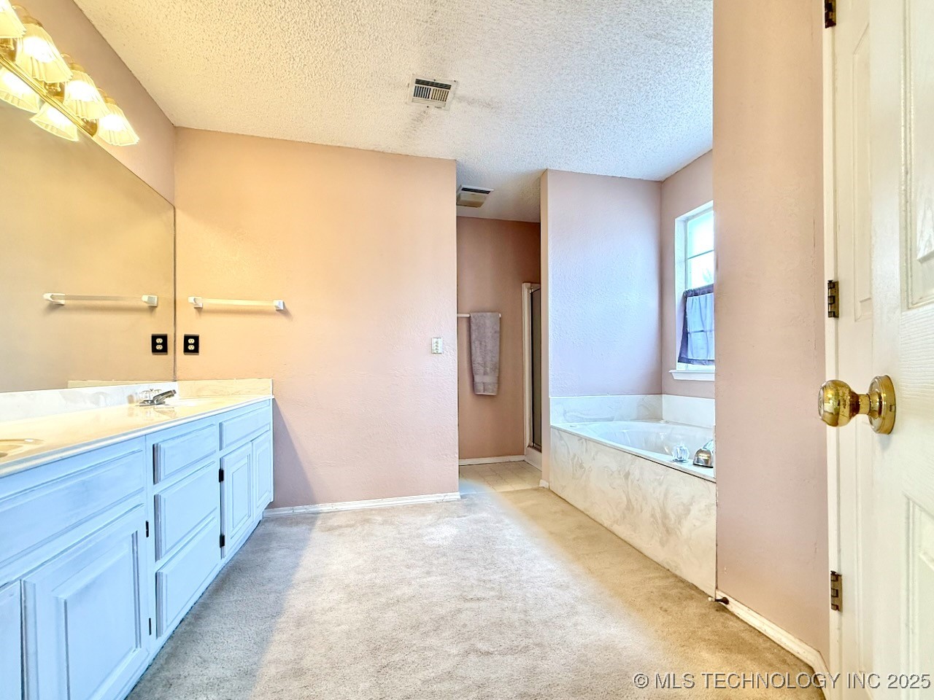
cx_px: 467
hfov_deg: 102.1
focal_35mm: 14
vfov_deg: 85.7
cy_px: 350
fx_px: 378
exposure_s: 1/120
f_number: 2.2
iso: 320
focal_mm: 2.22
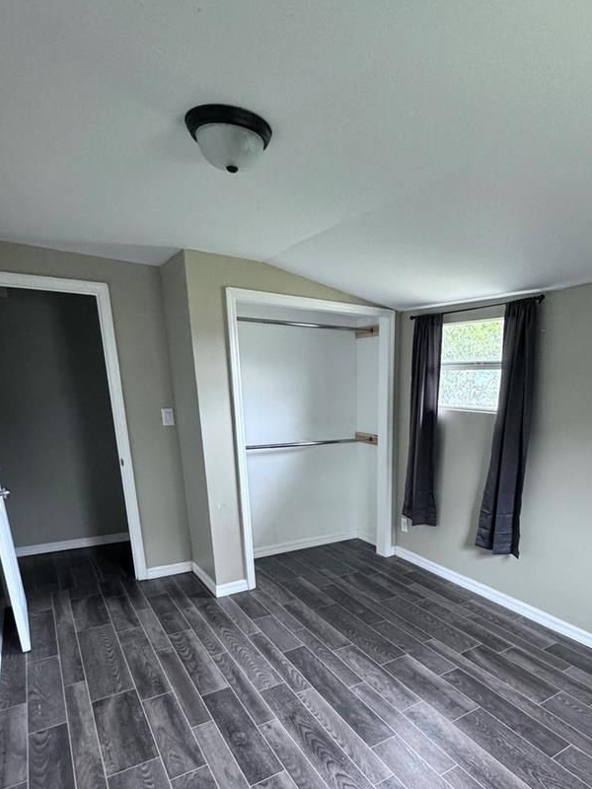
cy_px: 527
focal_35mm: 21
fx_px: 479
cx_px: 367
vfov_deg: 76.5
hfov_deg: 62.6
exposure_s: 1/60
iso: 400
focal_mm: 2.22
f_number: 2.2
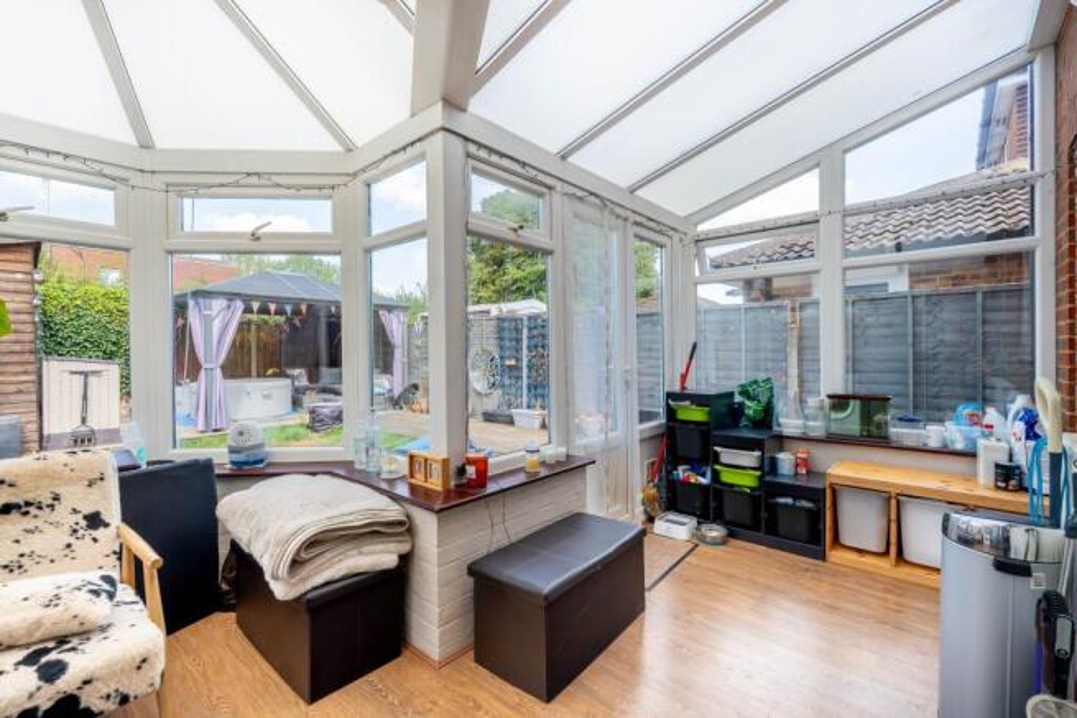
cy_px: 359
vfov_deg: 72.1
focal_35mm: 16
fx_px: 494
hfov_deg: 95.0
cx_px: 538
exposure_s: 1/100
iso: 320
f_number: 8
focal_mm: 16.5
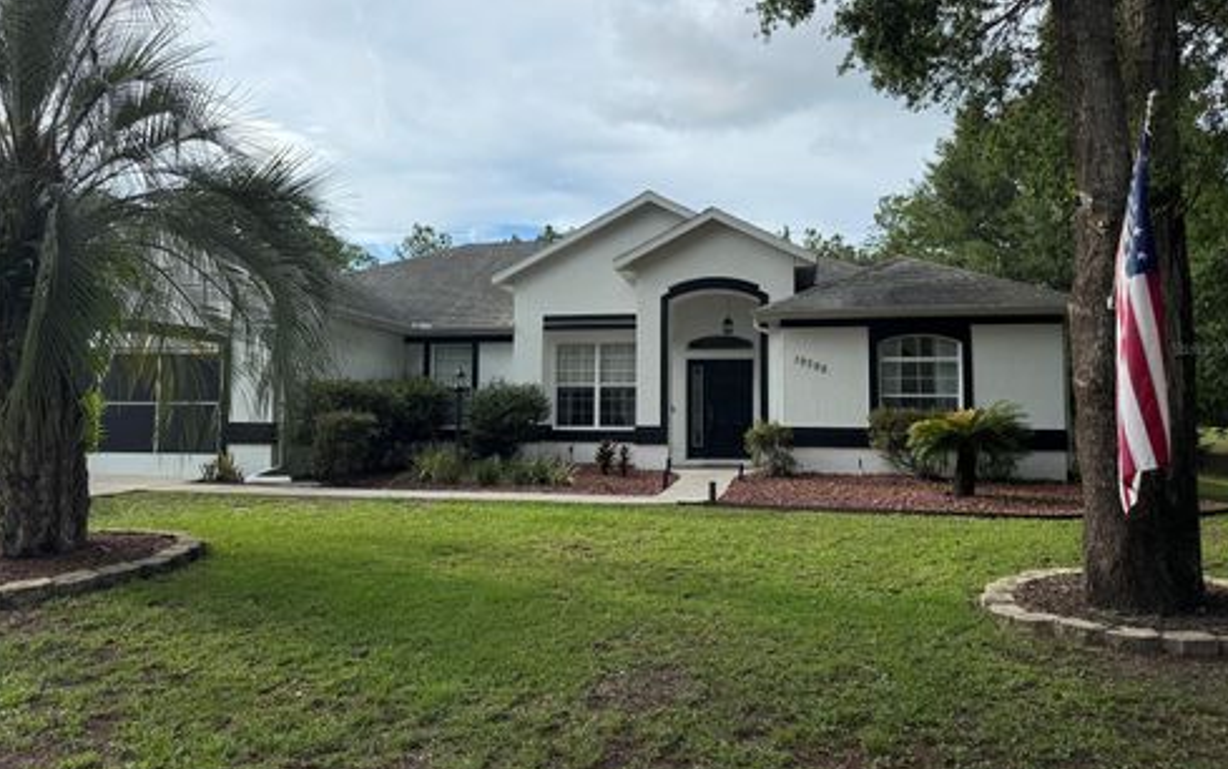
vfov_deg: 47.6
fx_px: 870
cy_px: 348
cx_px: 618
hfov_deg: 70.4
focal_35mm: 26
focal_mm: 6.76
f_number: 1.78
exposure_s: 1/3096
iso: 80
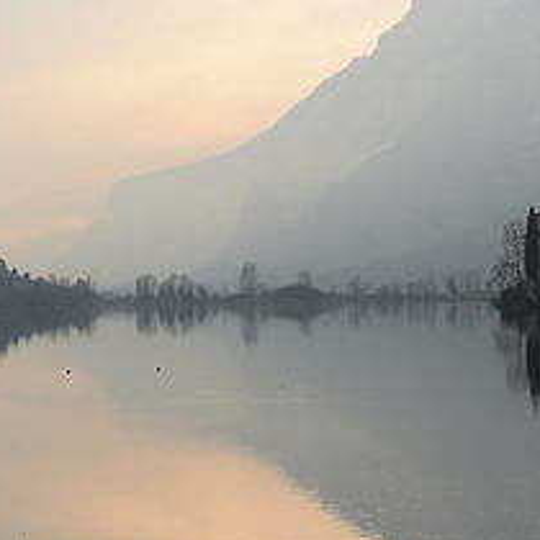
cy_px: 307
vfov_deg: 17.1
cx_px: 288
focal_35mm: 102
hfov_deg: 17.1
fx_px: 1800
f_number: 8
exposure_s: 1/100
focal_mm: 28
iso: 100
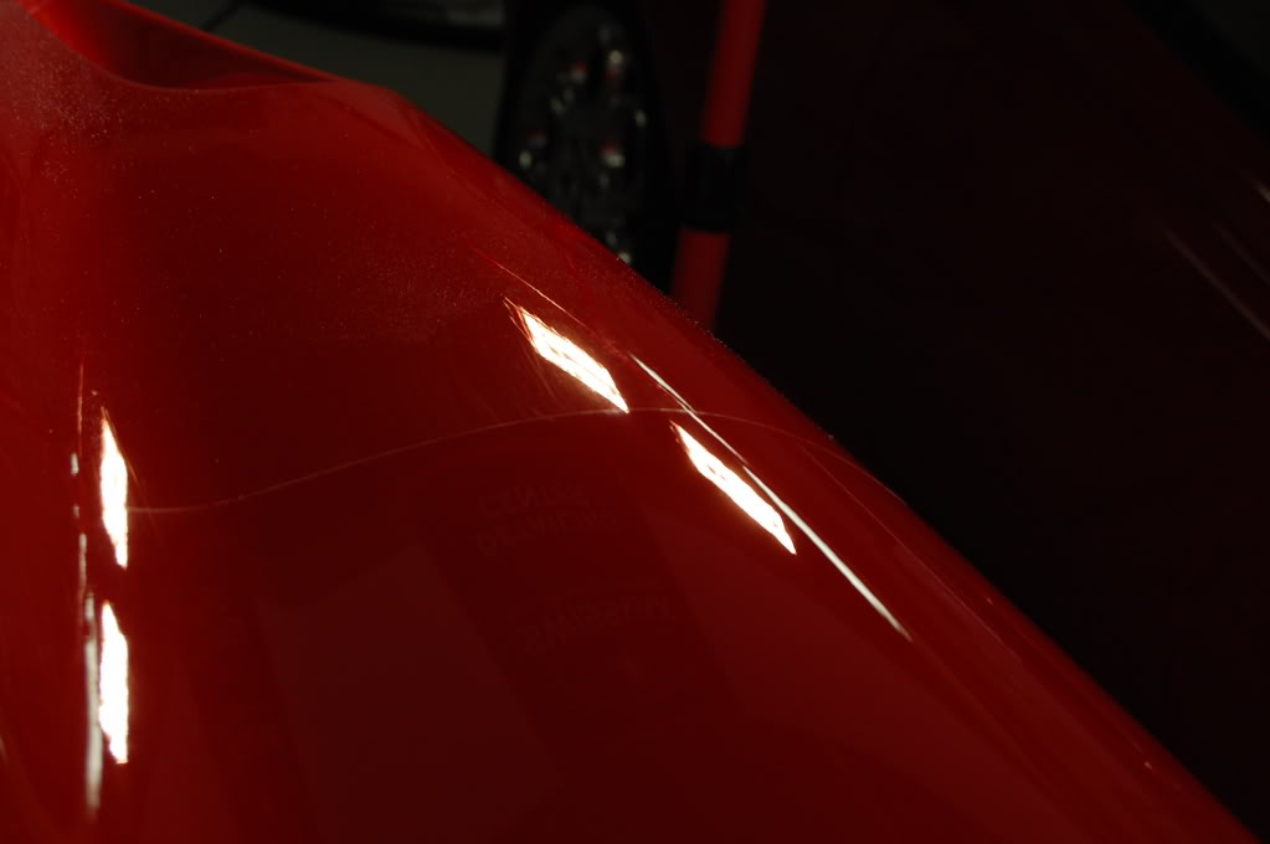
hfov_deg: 24.6
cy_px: 422
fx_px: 2908
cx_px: 635
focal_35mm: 82
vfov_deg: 16.5
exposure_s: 1/50
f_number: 5.6
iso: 400
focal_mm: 55
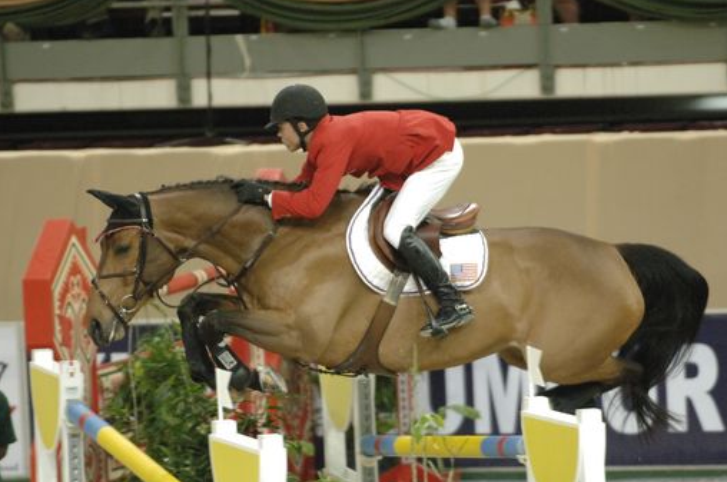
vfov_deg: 3.9
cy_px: 244
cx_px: 398
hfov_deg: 5.9
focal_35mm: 350
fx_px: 7049
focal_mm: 185
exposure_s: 1/400
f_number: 3.2
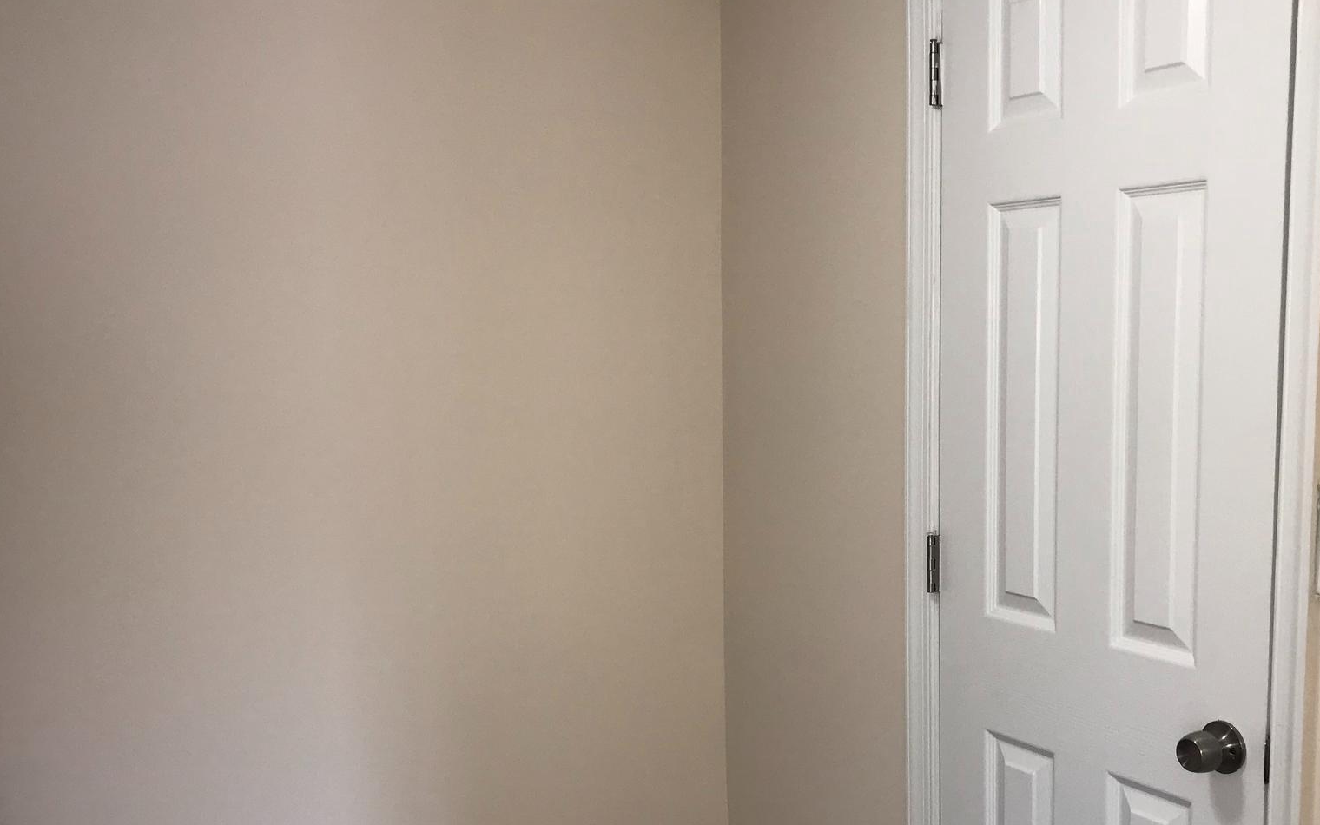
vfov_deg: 31.8
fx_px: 1439
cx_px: 631
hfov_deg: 49.3
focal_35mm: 40
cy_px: 534
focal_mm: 3.99
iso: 32
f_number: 1.8
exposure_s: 1/30
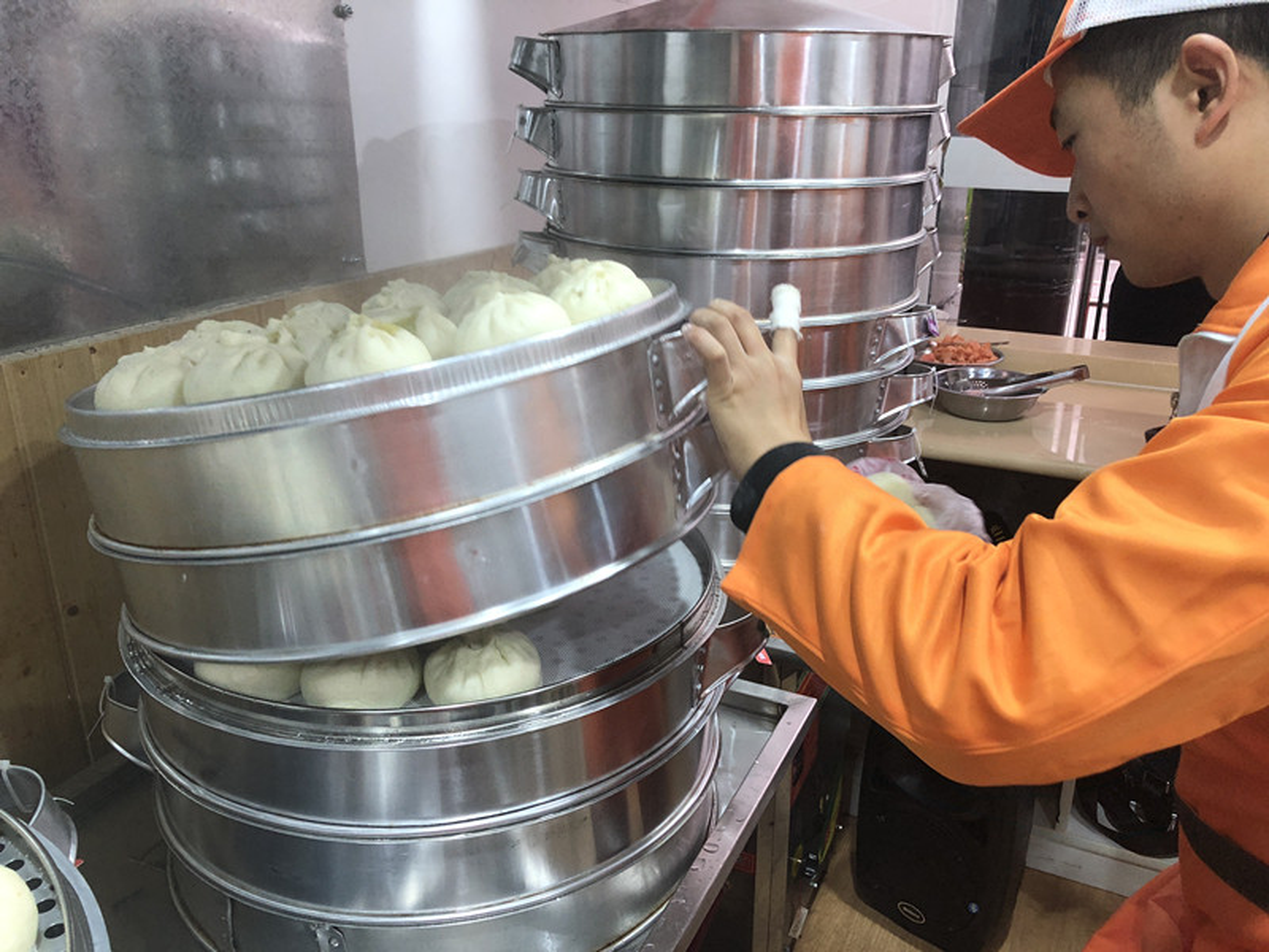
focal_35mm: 29
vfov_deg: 48.2
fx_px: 1063
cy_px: 476
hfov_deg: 61.7
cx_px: 634
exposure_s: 1/33
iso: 40
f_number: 1.8
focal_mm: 3.99
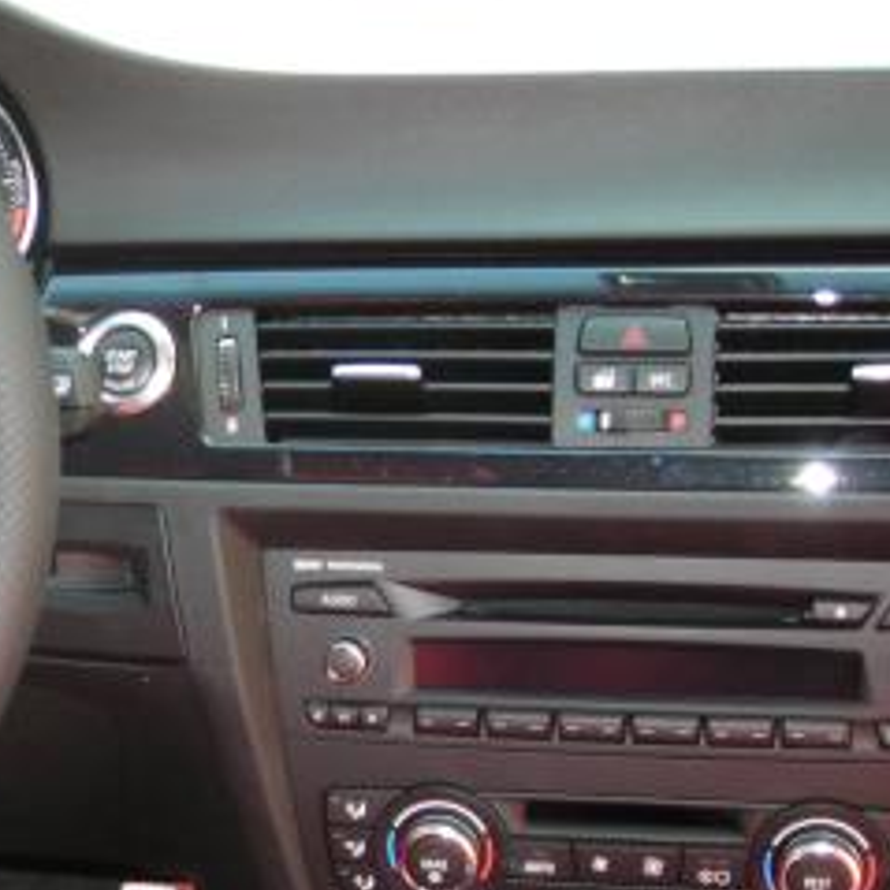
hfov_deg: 18.6
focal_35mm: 90
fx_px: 2618
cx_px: -60
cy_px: 685
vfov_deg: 19.1
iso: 96
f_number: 3.2
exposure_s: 1/60.1
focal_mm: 6.3
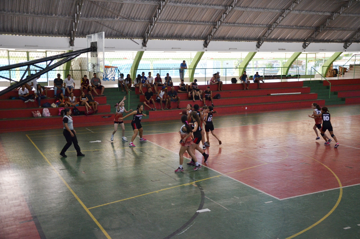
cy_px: 120
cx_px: 180
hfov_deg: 49.6
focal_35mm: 39
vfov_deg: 34.1
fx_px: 389
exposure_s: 1/320
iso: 1600
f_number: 4
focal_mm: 26
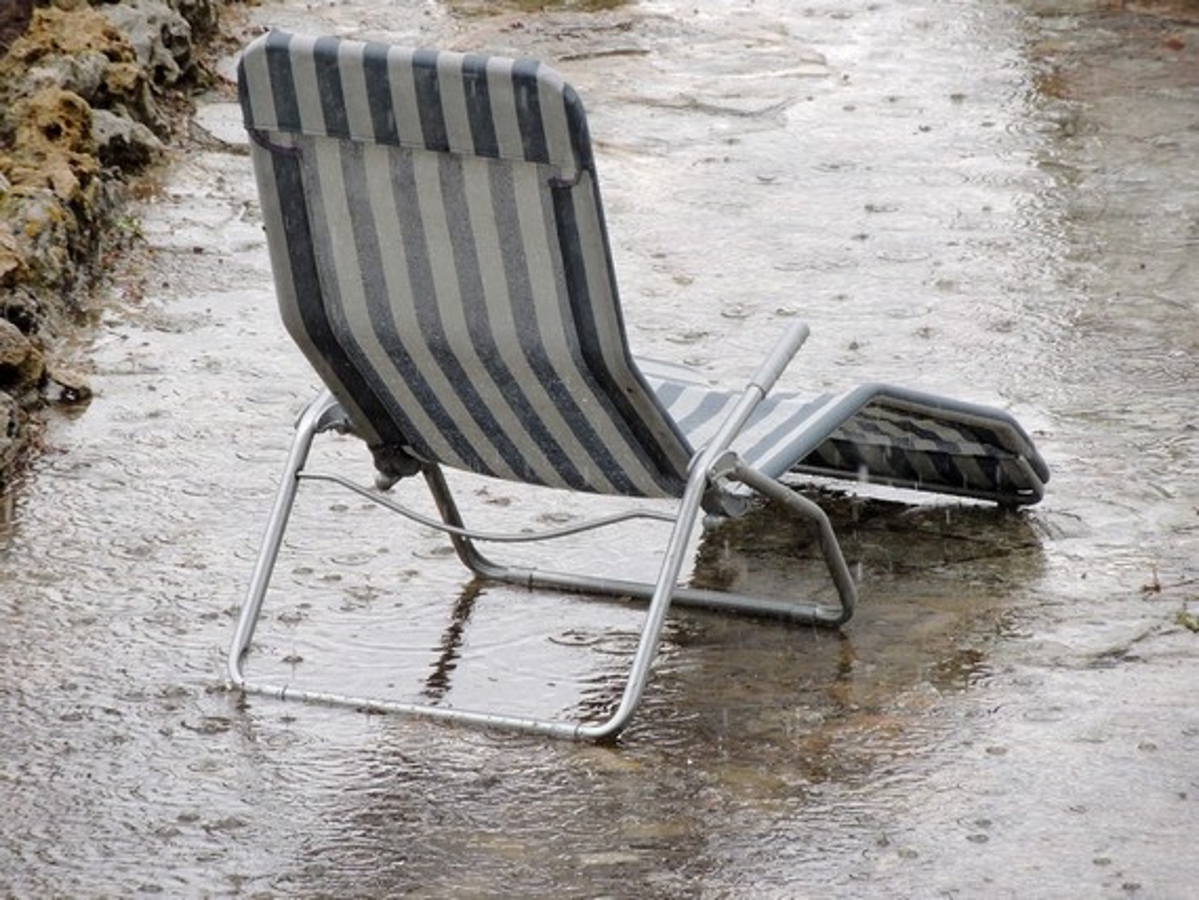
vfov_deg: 3.0
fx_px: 17326
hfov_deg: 4.0
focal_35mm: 500
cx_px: 600
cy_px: 450
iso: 400
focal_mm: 89.1
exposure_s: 1/400
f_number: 4.9
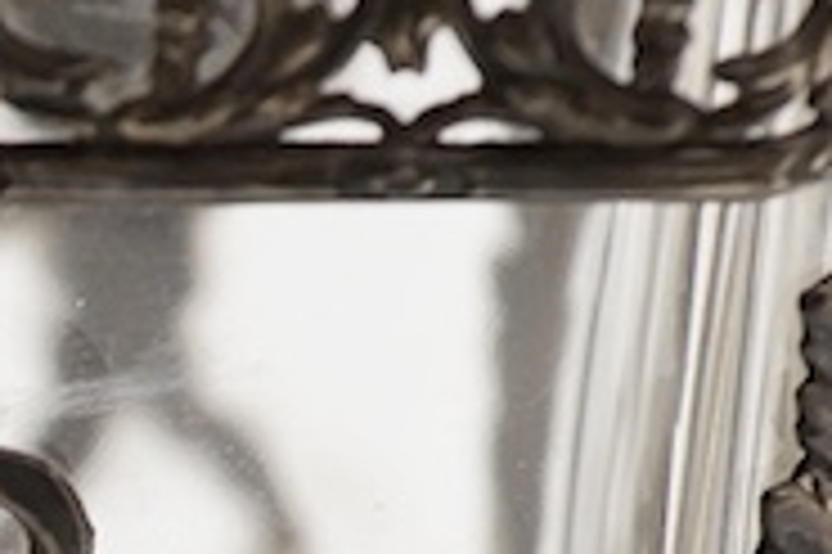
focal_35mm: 219
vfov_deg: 6.2
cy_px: 833
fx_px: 5057
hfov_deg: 9.2
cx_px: -342
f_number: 9
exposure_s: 1/125
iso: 1250
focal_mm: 30
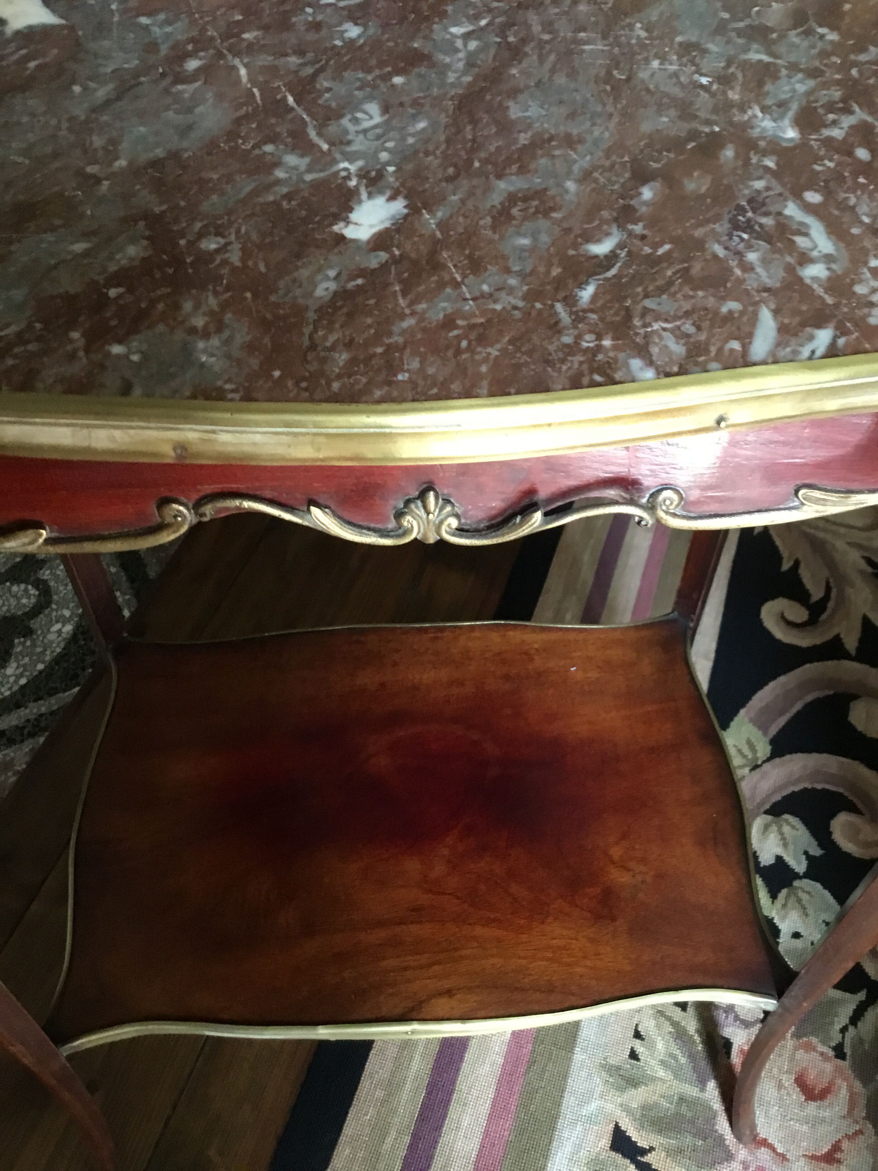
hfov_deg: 45.4
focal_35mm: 31
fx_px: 1048
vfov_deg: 58.4
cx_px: 439
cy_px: 586
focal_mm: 3.3
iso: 200
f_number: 2.4
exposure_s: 1/17
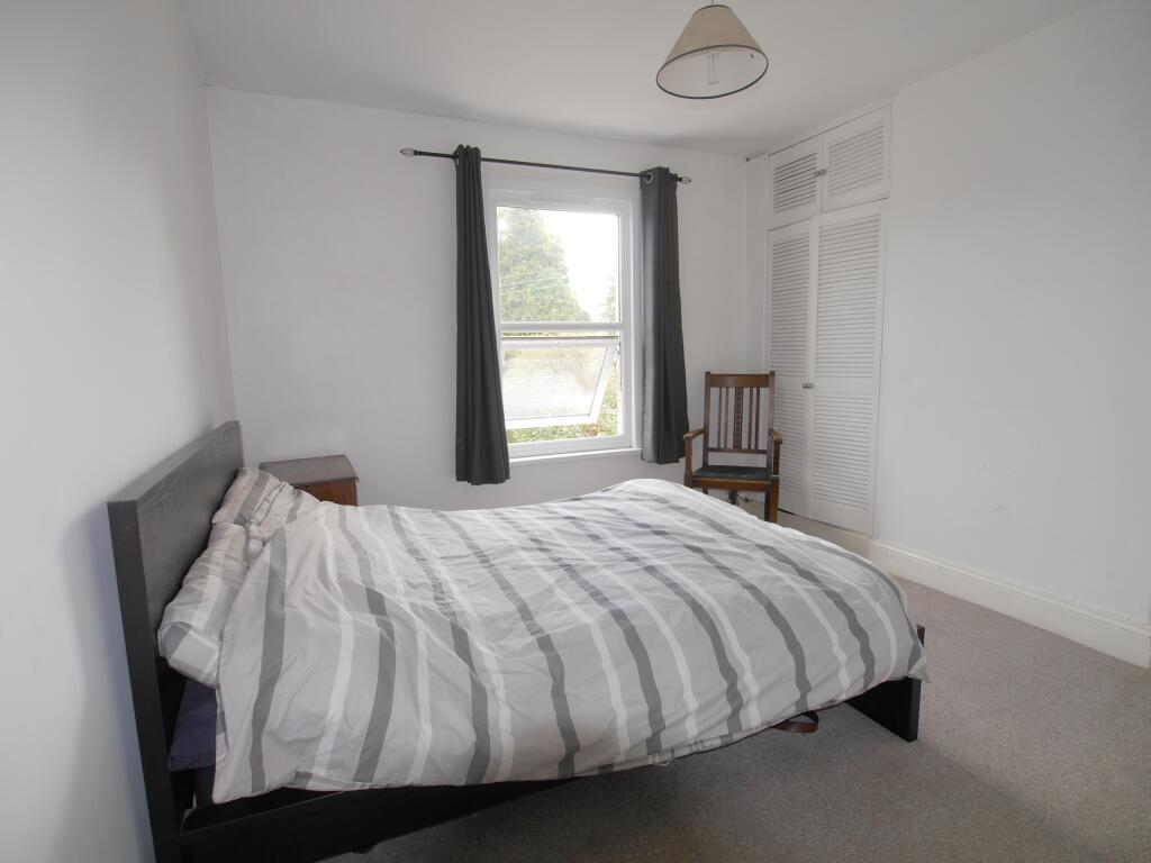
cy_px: 432
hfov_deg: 87.8
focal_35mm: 18
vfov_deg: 71.6
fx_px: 599
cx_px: 576
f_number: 4
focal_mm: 9
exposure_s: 1/100
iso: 200
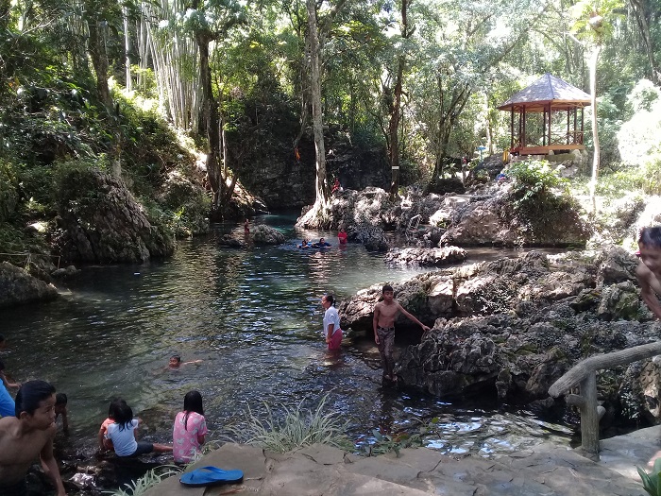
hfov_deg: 58.4
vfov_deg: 45.4
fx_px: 592
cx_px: 330
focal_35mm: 31
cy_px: 248
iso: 64
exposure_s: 1/50
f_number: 2.2
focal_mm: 3.3
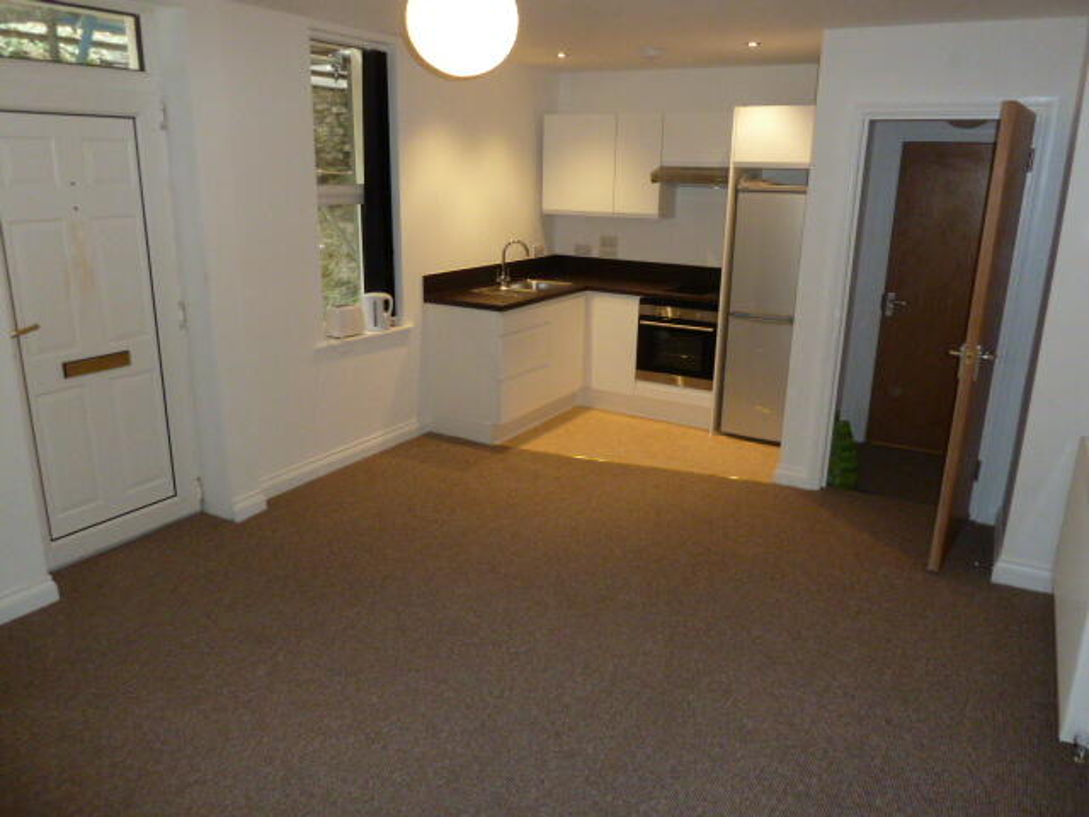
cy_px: 408
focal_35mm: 25
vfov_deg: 54.9
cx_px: 544
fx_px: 786
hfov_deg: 69.4
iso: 400
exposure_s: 1/60
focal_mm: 4.1
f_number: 3.3
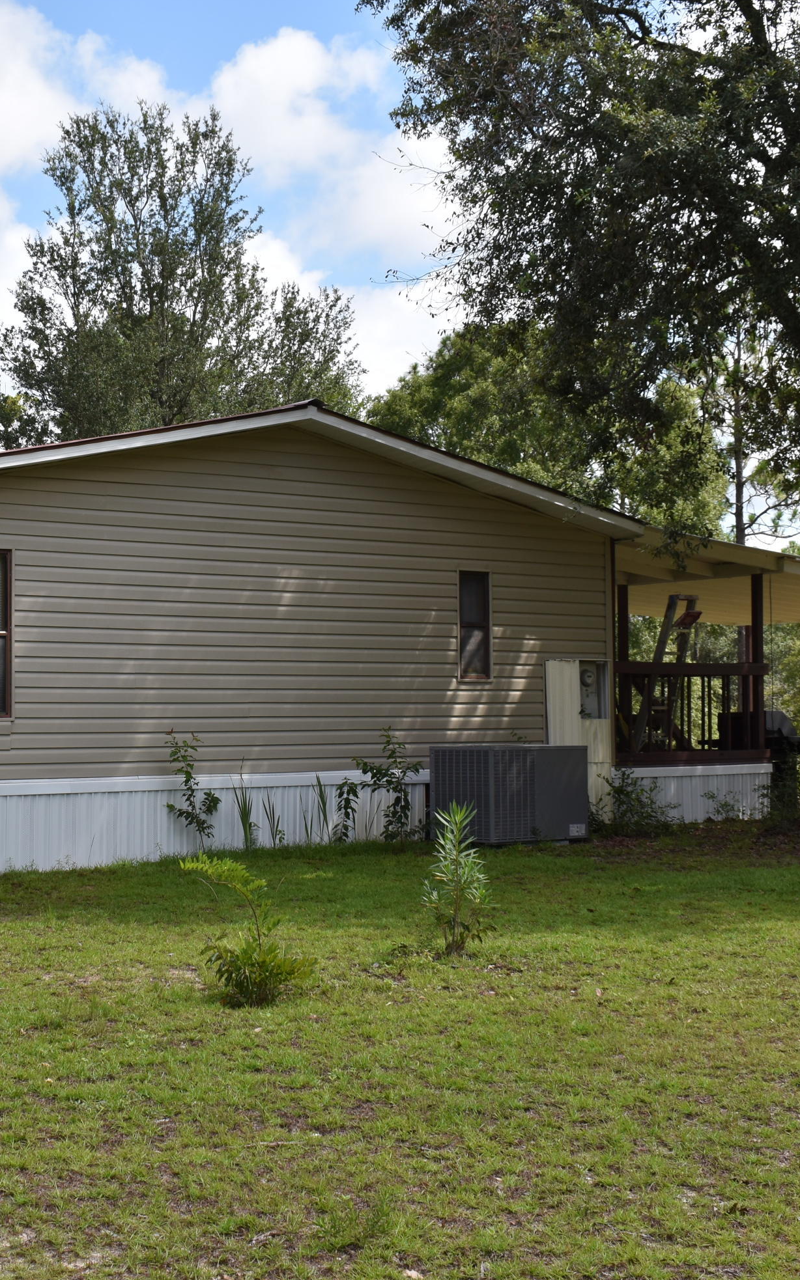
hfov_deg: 22.8
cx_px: 174
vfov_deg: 36.3
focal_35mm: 56
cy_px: 637
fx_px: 1954
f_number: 9
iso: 100
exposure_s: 1/200
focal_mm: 24
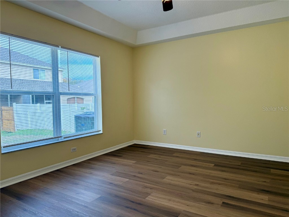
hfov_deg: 71.6
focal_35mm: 24
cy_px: 108
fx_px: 200
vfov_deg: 56.8
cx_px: 144
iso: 100
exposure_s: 1/504
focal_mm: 6.76
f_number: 1.78
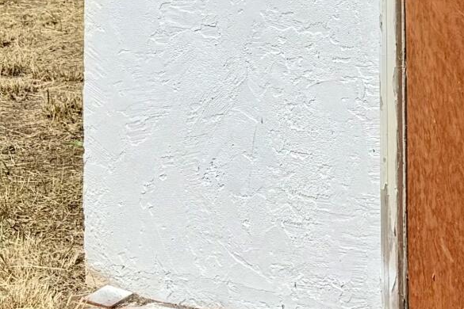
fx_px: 1650
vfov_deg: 10.1
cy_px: -253
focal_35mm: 128
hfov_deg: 15.8
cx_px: 428
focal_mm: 6.76
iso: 80
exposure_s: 1/8130
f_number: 1.78
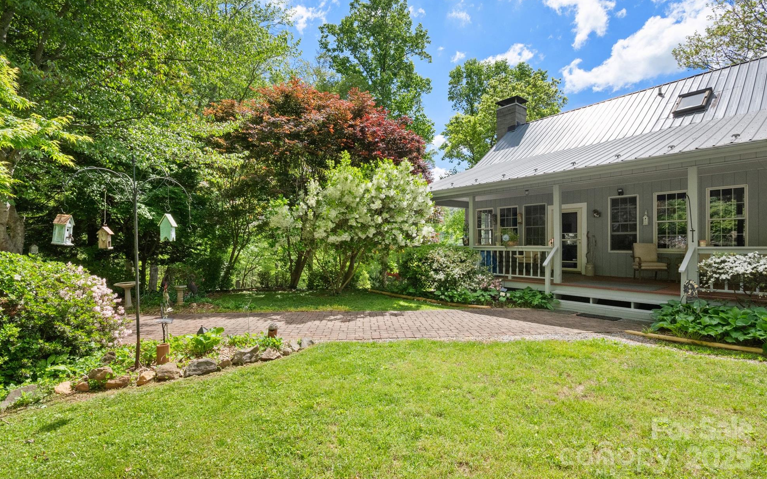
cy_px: 224
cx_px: 379
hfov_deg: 97.8
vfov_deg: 71.2
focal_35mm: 16
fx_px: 334
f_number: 14
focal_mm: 10
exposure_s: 1/250
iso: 250
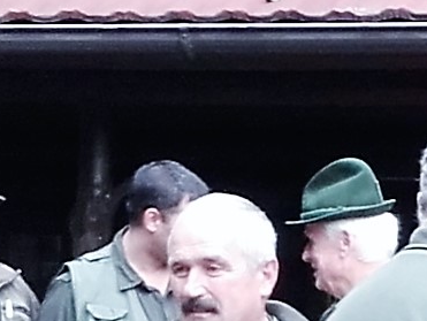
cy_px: 468
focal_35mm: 216
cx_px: 680
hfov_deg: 8.9
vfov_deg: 6.8
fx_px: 2667
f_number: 2.2
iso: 70
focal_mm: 3.3
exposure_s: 1/100
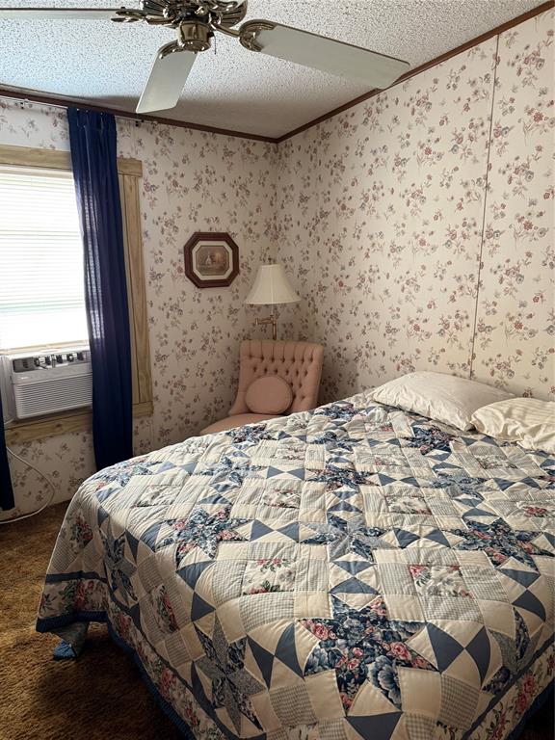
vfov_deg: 71.6
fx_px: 513
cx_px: 278
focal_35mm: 24
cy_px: 370
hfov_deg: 56.8
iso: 250
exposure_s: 1/60
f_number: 1.78
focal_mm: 6.76
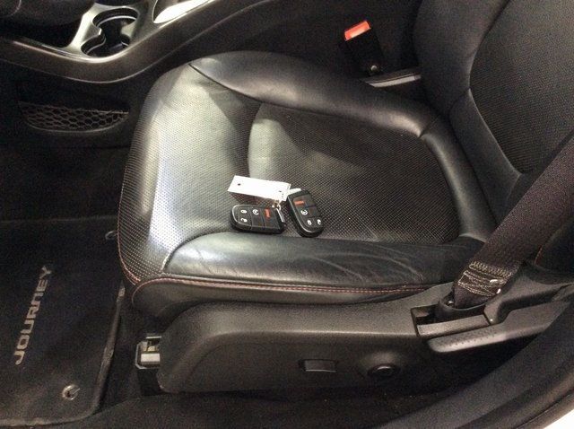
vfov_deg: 44.1
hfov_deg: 56.9
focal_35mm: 32
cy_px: 214
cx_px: 287
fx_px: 530
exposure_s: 1/15
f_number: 2.4
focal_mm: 3.3
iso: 320
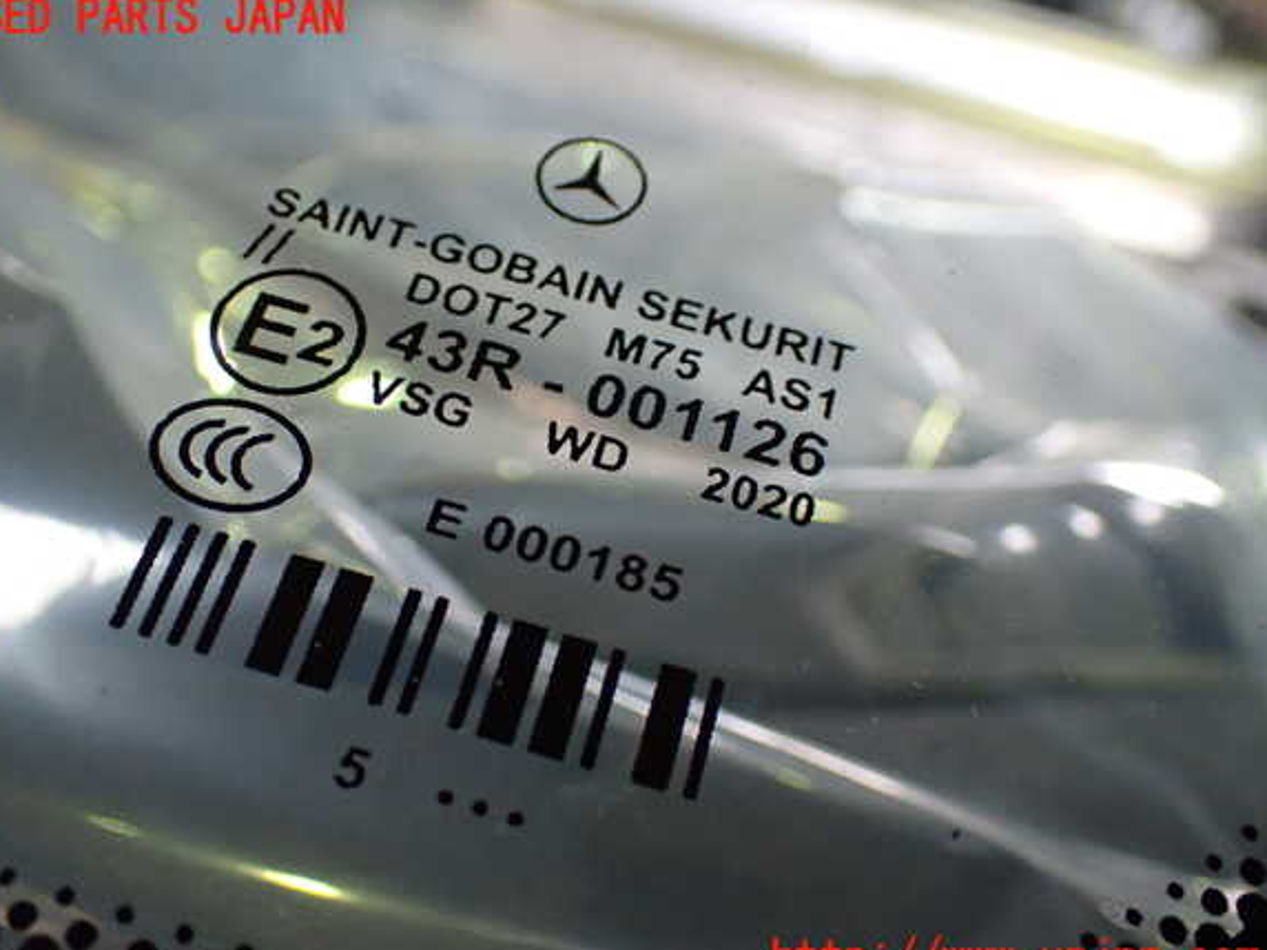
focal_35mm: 43
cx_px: 607
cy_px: 489
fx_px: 1574
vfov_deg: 33.6
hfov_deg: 43.8
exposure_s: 1/80
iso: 800
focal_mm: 7.31
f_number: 2.8
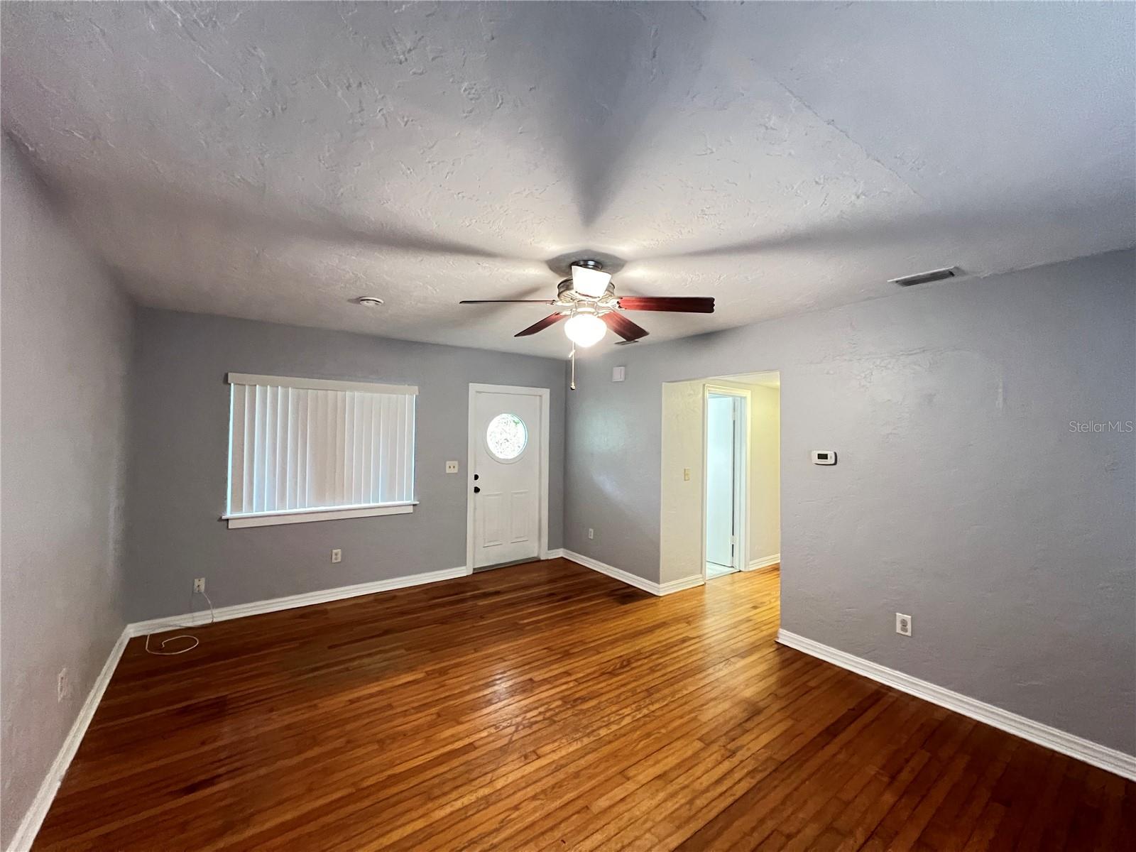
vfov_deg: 89.9
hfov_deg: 106.2
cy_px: 426
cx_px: 568
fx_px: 427
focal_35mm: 13
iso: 800
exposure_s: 1/40
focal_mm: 1.57
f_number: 1.8
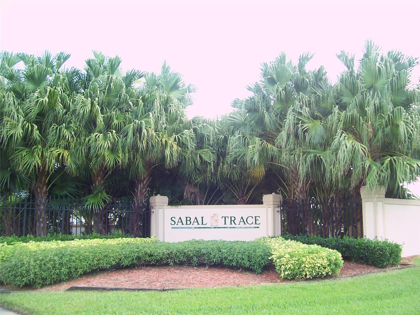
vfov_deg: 41.8
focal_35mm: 34
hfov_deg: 54.0
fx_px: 413
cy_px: 158
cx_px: 210
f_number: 2.7
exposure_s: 1/125
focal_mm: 5.6
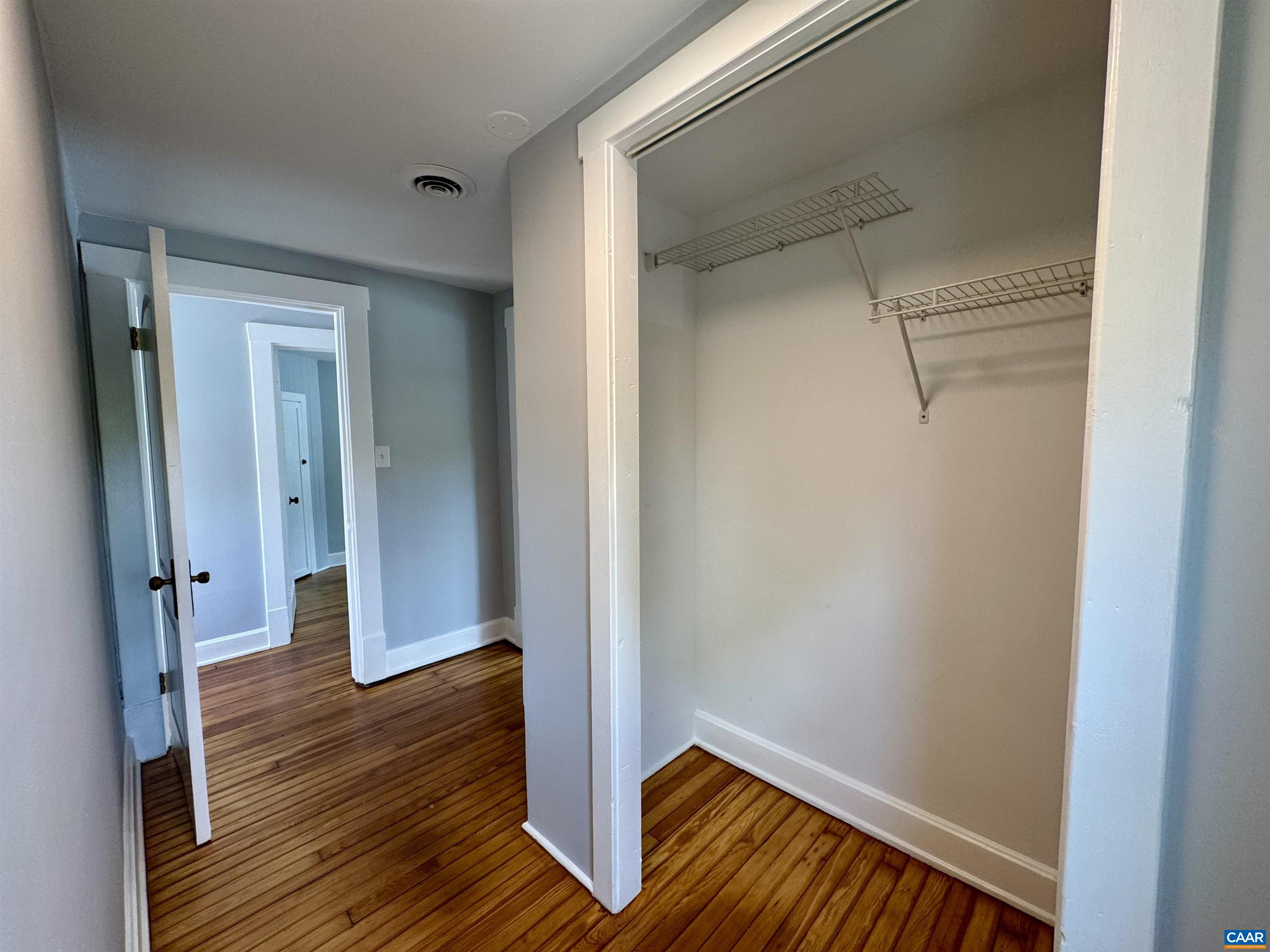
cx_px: 635
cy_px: 476
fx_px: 514
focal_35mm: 14
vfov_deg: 85.7
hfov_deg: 102.1
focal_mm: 2.22
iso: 125
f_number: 2.2
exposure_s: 1/120
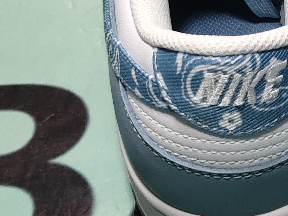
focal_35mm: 129
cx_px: 341
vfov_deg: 11.4
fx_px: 1073
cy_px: -3
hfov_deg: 14.8
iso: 84
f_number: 1.79
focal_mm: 4.35
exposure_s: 1/100
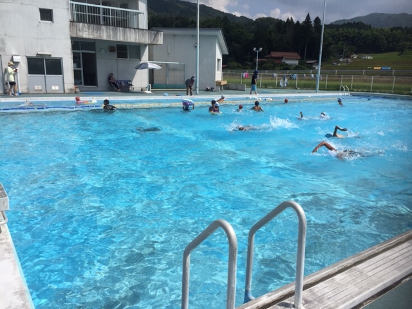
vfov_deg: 48.2
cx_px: 206
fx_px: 345
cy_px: 154
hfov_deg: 61.7
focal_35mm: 29
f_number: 2.2
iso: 32
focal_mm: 4.15
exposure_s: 1/3968
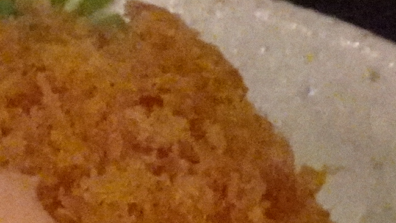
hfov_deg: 5.5
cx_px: -159
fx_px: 4116
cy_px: 569
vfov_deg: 3.1
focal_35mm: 392
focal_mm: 10.2
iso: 3200
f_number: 4.5
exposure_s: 1/60
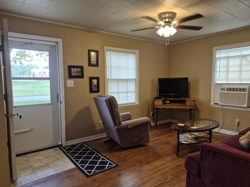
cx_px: 125
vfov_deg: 58.9
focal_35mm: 23
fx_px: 166
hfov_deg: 73.9
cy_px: 94
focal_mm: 5.4
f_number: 1.8
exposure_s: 1/120
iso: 160
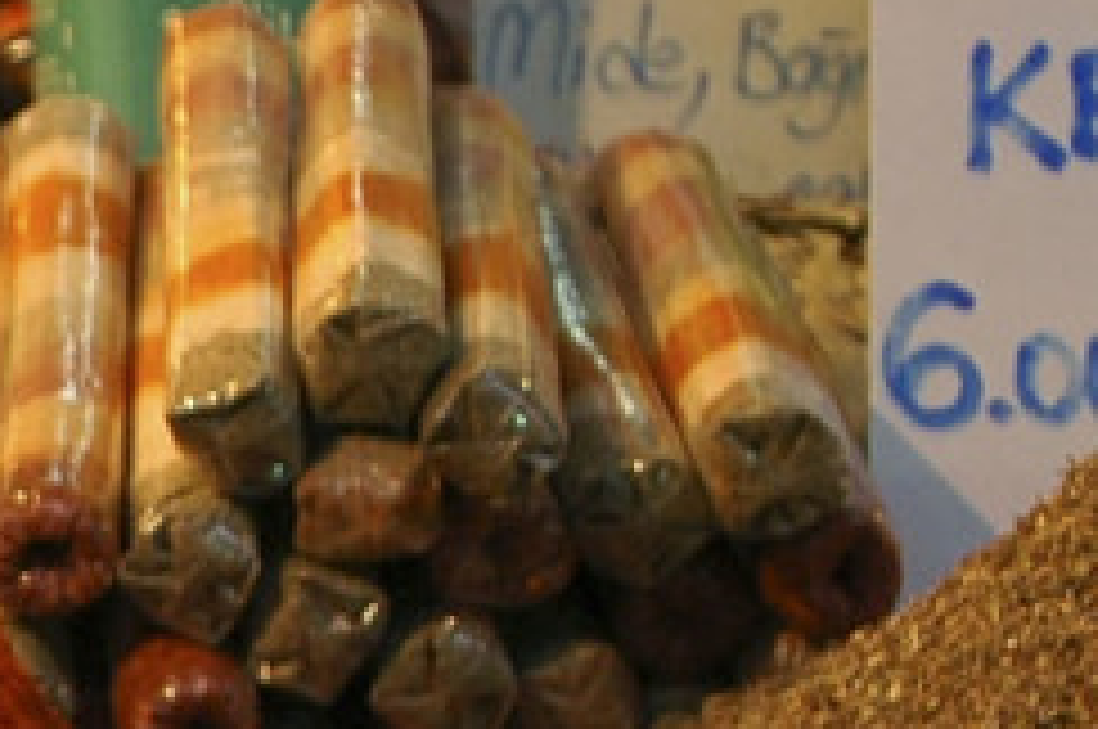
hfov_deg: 6.6
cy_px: 1447
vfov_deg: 4.6
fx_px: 8985
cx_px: -1746
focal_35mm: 295
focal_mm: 30
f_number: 3.5
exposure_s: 1/50
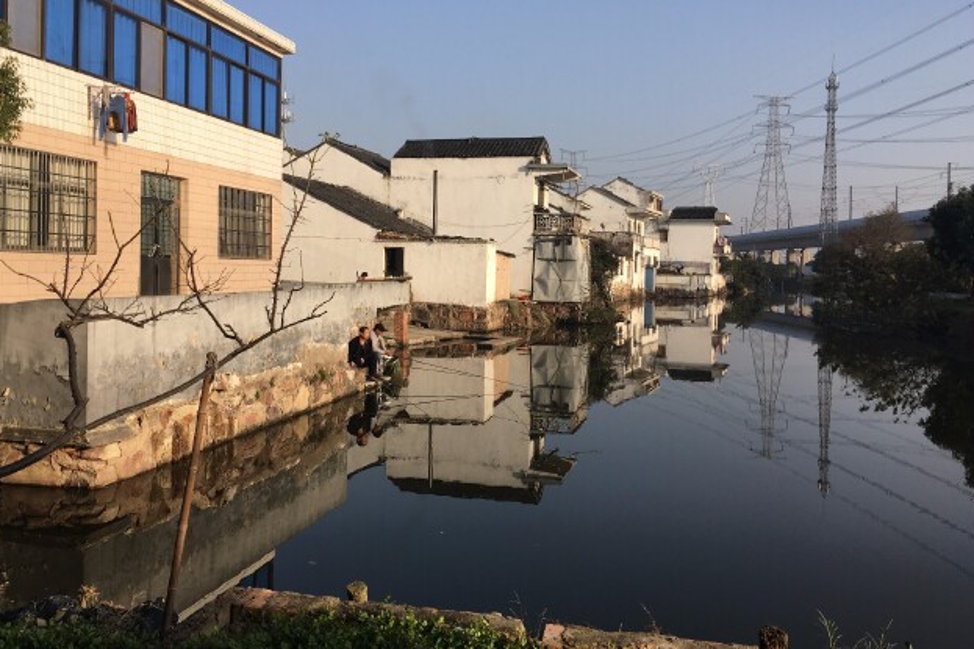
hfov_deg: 60.3
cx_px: 480
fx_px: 838
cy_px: 275
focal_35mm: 31
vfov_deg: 42.2
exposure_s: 1/938
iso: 25
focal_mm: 4.15
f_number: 2.2
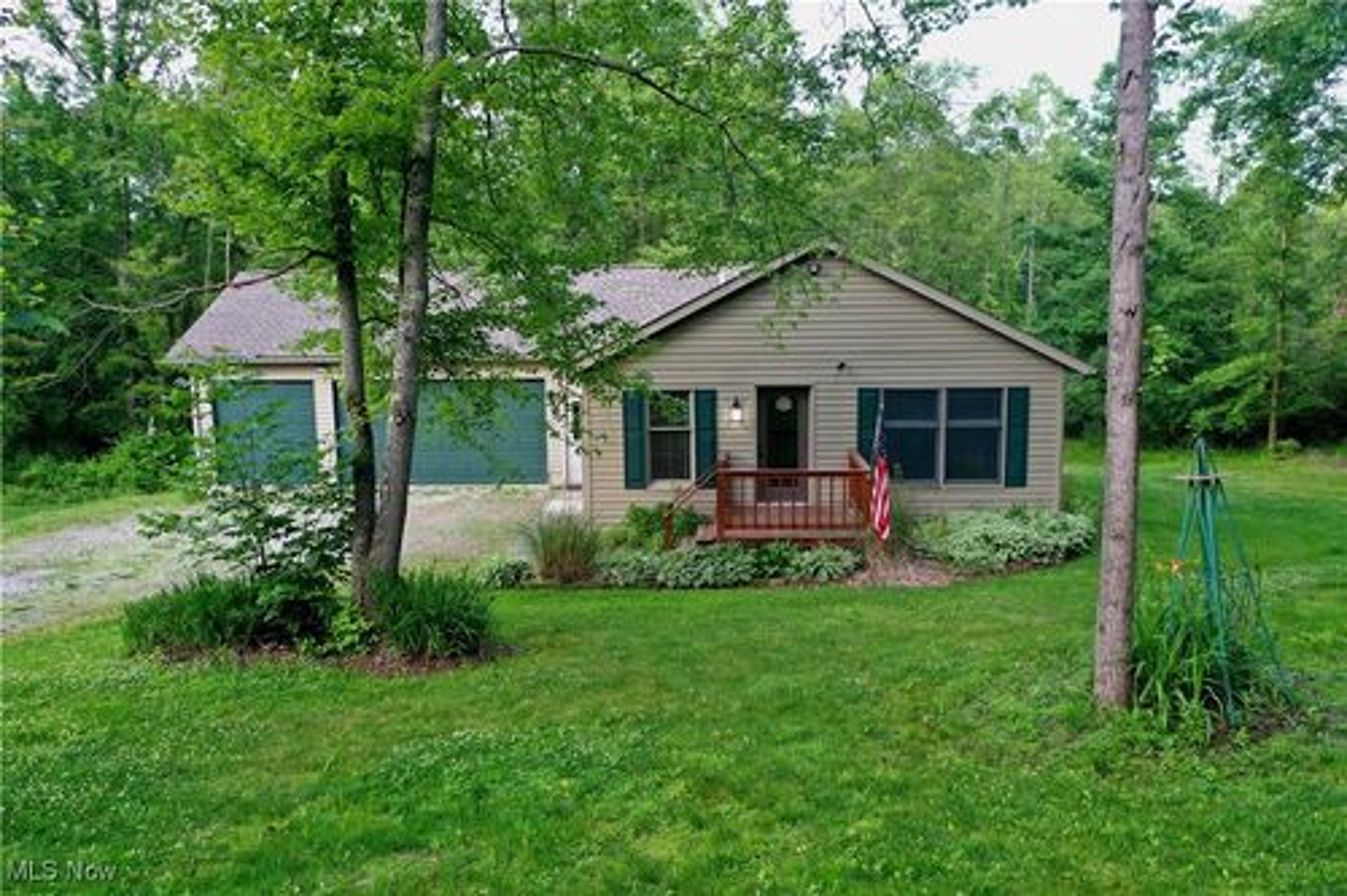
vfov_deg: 46.4
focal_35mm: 28
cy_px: 448
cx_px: 674
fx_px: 1047
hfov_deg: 65.5
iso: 100
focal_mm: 10.26
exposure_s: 1/50
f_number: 3.2
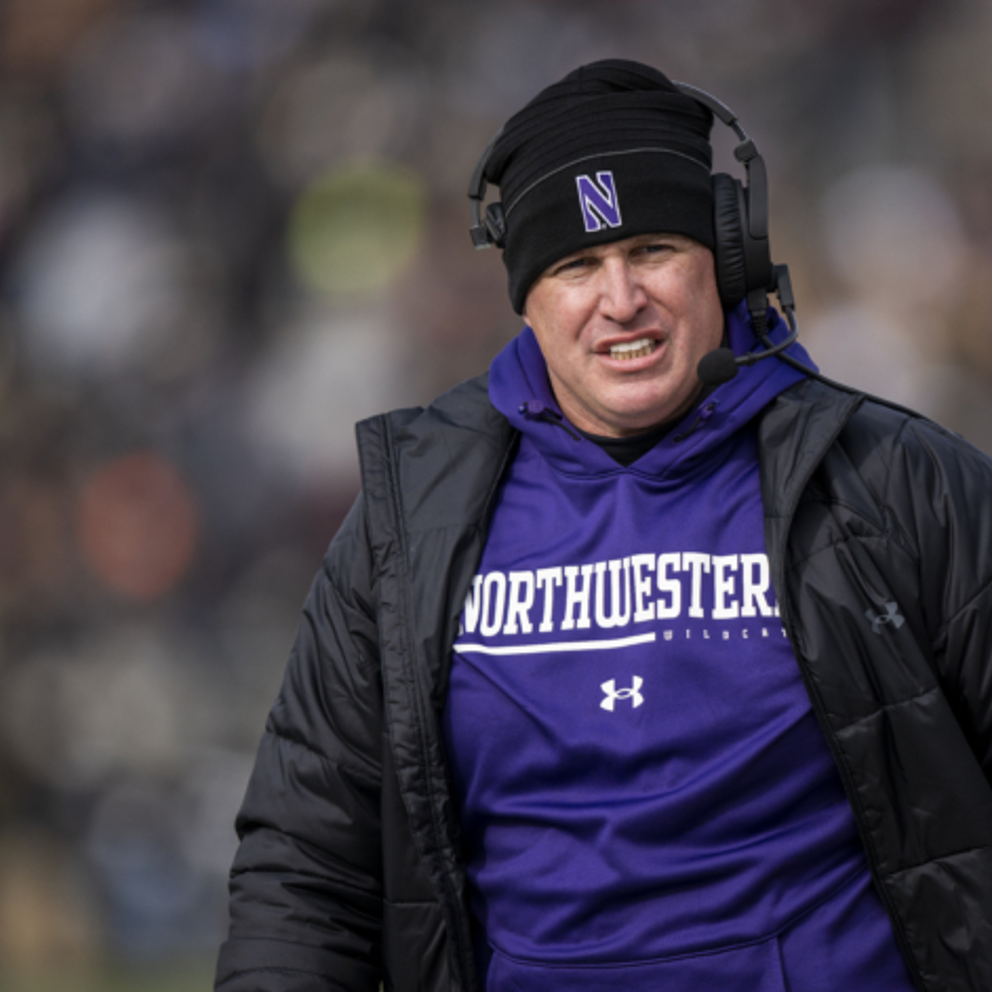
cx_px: 659
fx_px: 18448
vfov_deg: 3.1
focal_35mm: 569
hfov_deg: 3.1
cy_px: 483
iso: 250
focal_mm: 400
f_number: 2.8
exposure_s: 1/2500
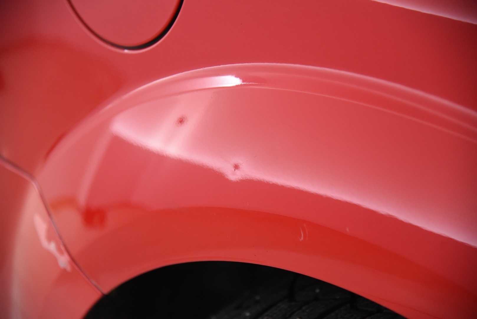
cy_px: 160
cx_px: 238
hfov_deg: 23.9
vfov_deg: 16.1
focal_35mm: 85
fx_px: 1127
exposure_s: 1/160
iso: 4000
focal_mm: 85
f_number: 4
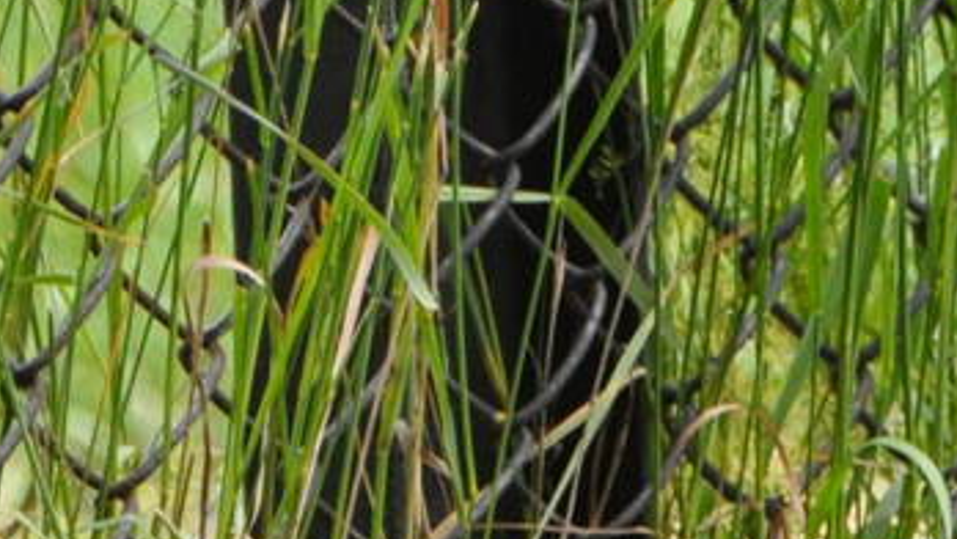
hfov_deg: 1.0
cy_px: 1445
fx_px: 54930
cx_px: 632
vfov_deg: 0.6
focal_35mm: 2164
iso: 800
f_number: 5.6
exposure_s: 1/500
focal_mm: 300
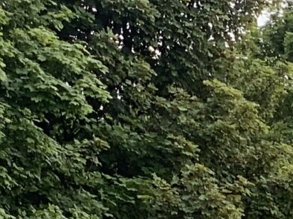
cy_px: 629
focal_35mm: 338
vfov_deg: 4.3
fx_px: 2859
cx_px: 906
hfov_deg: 5.5
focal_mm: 6
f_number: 2.4
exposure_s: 1/122
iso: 16
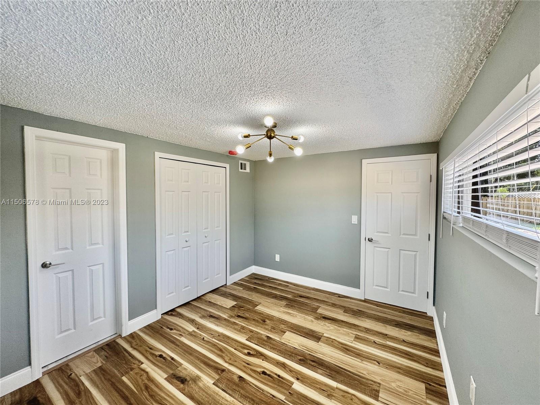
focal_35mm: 14
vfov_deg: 85.7
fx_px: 218
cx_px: 270
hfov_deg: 102.1
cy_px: 202
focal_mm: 2.22
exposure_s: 1/120
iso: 80
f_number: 2.2
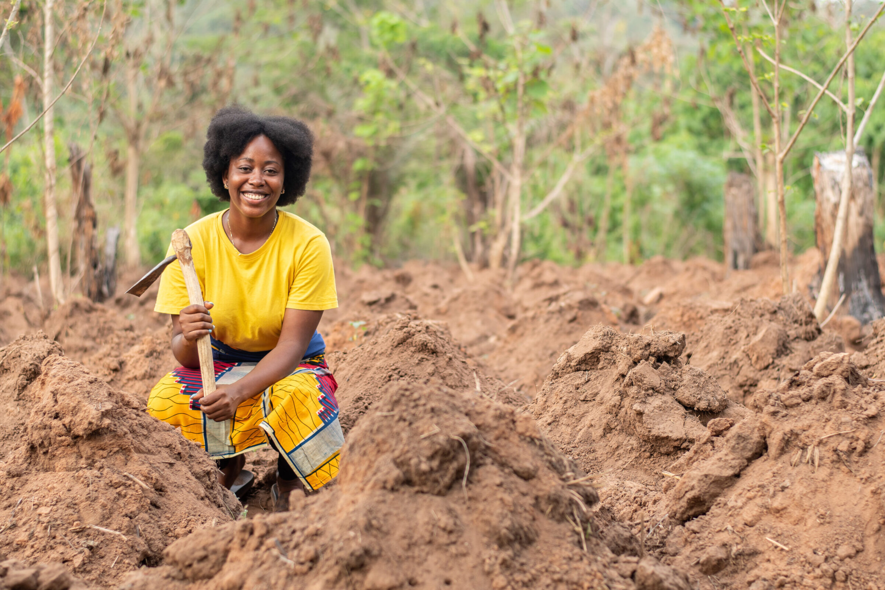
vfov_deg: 18.2
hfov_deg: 27.0
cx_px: 442
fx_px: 1844
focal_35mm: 75
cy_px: 295
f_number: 3.2
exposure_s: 1/250
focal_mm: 50
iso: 200
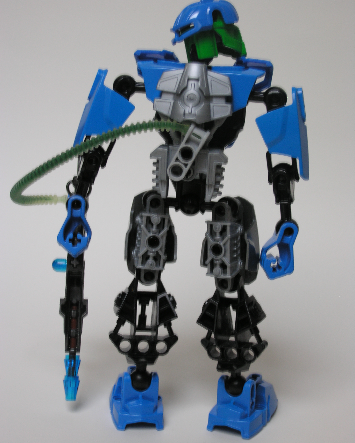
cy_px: 221
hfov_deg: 22.8
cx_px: 177
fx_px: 880
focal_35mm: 67
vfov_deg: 28.3
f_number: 4.1
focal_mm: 16.3
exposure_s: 1/4.2
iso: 50
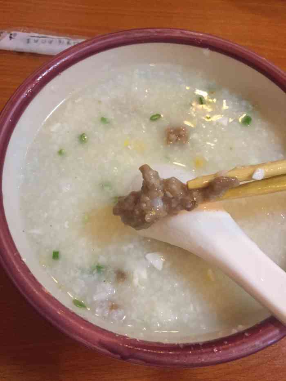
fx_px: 319
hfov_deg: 48.2
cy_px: 190
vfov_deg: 61.7
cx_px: 143
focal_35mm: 29
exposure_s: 1/25
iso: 250
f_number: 2.2
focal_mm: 4.15
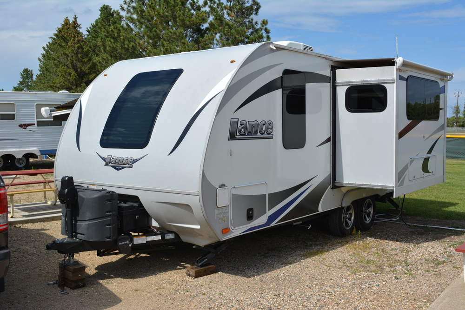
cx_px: 232
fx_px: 504
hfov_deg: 49.5
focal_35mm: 39
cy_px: 155
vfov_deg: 34.2
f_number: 9
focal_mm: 26
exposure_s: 1/320
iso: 100
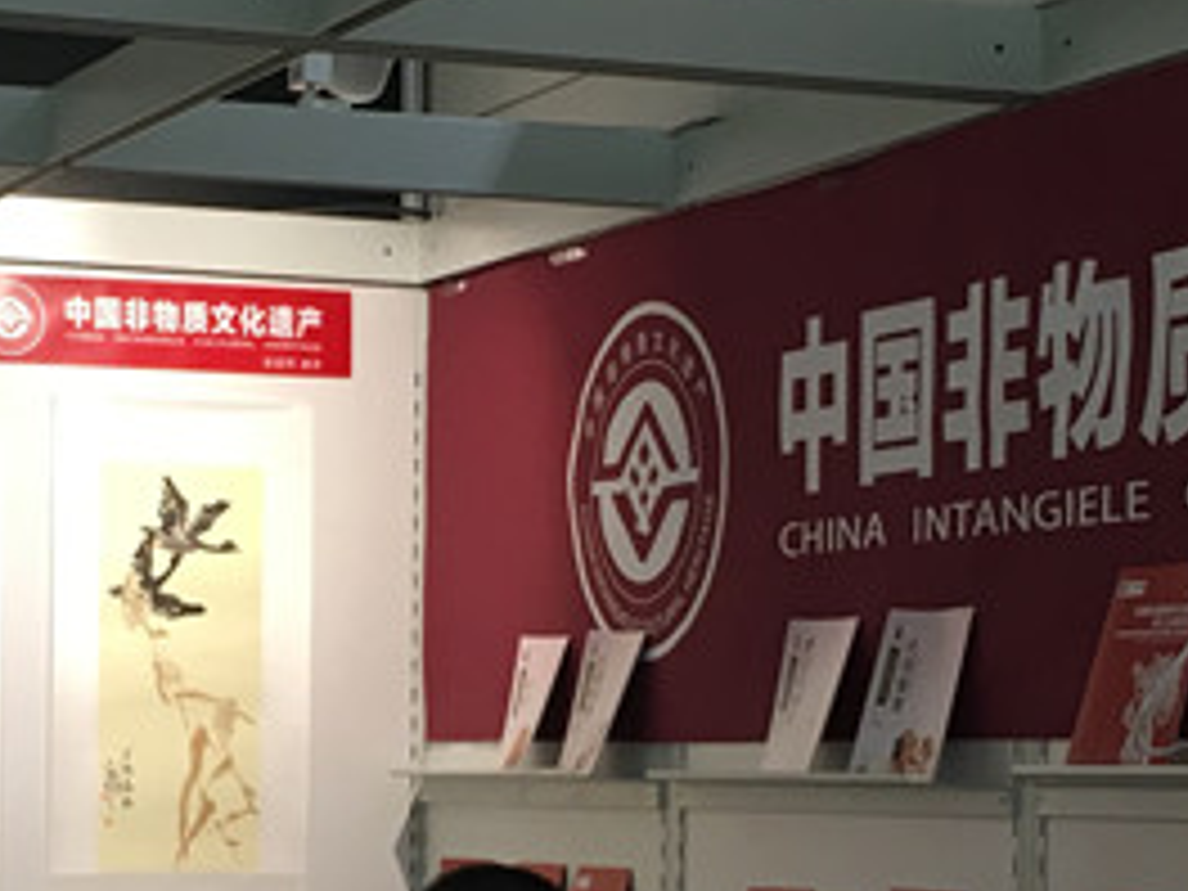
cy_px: 724
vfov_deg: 13.4
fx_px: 3775
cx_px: 369
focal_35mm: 110
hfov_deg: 17.8
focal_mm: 4.15
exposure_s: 1/33
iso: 32
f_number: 2.2
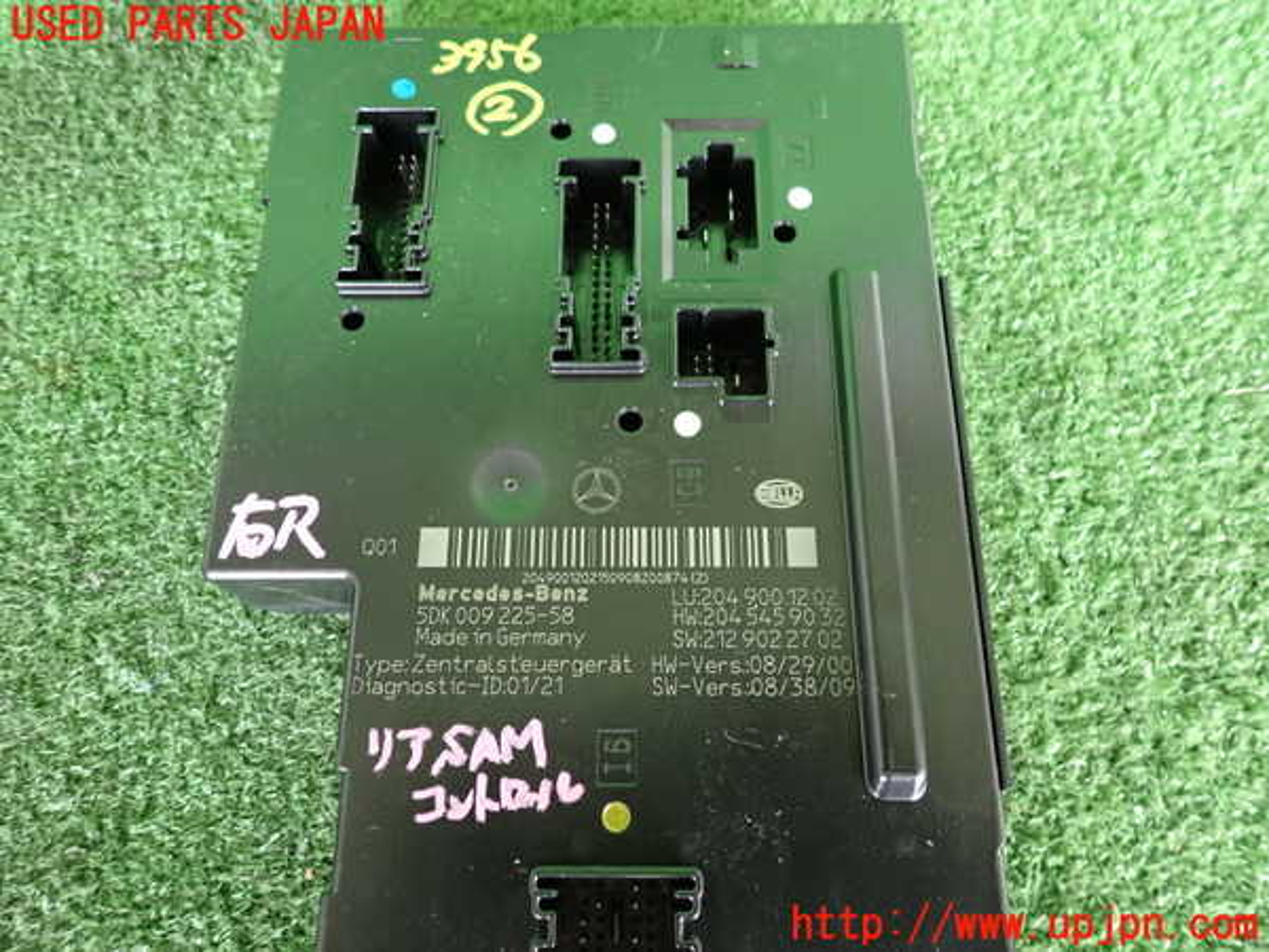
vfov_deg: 54.9
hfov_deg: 69.4
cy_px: 476
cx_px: 634
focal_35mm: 25
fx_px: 916
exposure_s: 1/30
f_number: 2
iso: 250
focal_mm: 4.5
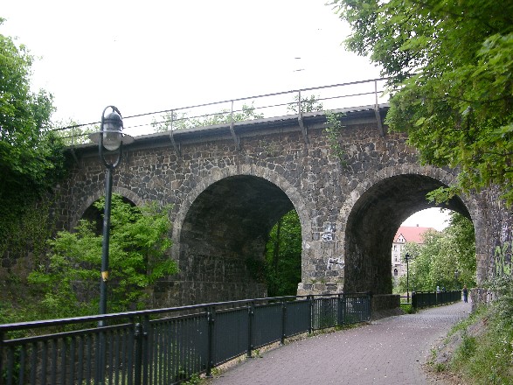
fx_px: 519
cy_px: 192
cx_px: 256
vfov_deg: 40.7
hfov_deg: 52.6
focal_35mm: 35
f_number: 3.5
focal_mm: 8.9
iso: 50
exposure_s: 1/22.9
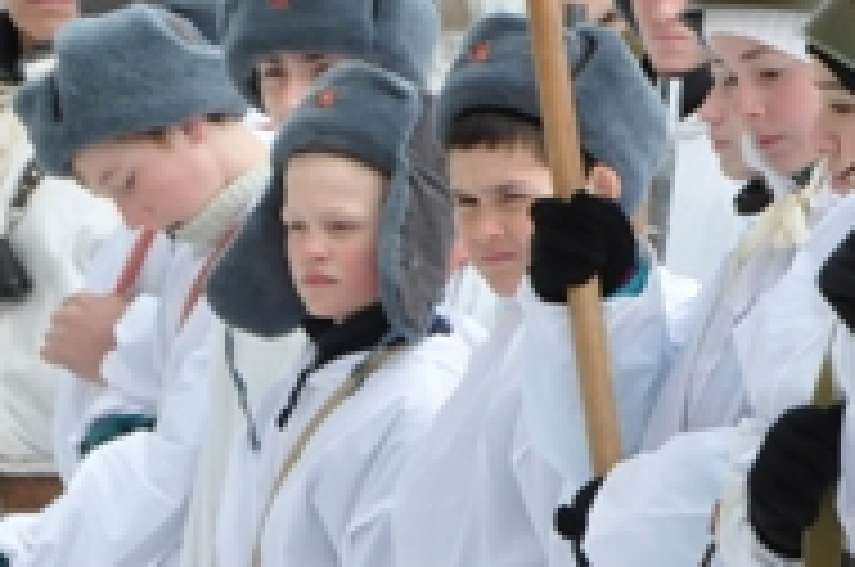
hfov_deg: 3.9
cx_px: 1215
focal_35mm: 530
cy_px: 452
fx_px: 12559
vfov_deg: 2.6
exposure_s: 1/500
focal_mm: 105
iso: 1000
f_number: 11
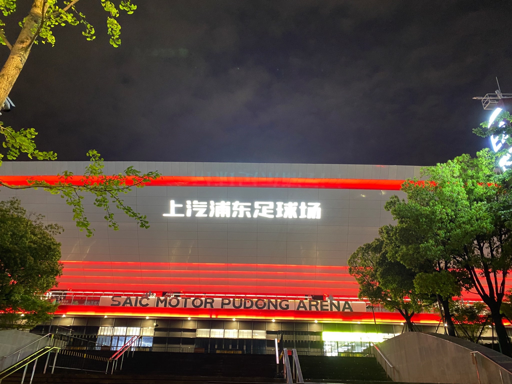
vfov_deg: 53.1
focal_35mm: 26
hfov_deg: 67.3
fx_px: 385
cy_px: 192
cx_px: 256
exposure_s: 1/25
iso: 800
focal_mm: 4.25
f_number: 1.8
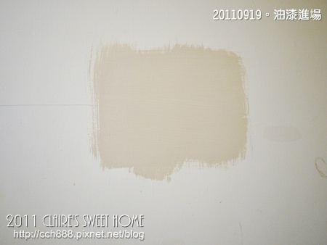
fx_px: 265
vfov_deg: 49.8
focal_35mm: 28
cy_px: 122
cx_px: 164
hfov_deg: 63.4
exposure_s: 1/60
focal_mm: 14
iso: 500
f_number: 2.8
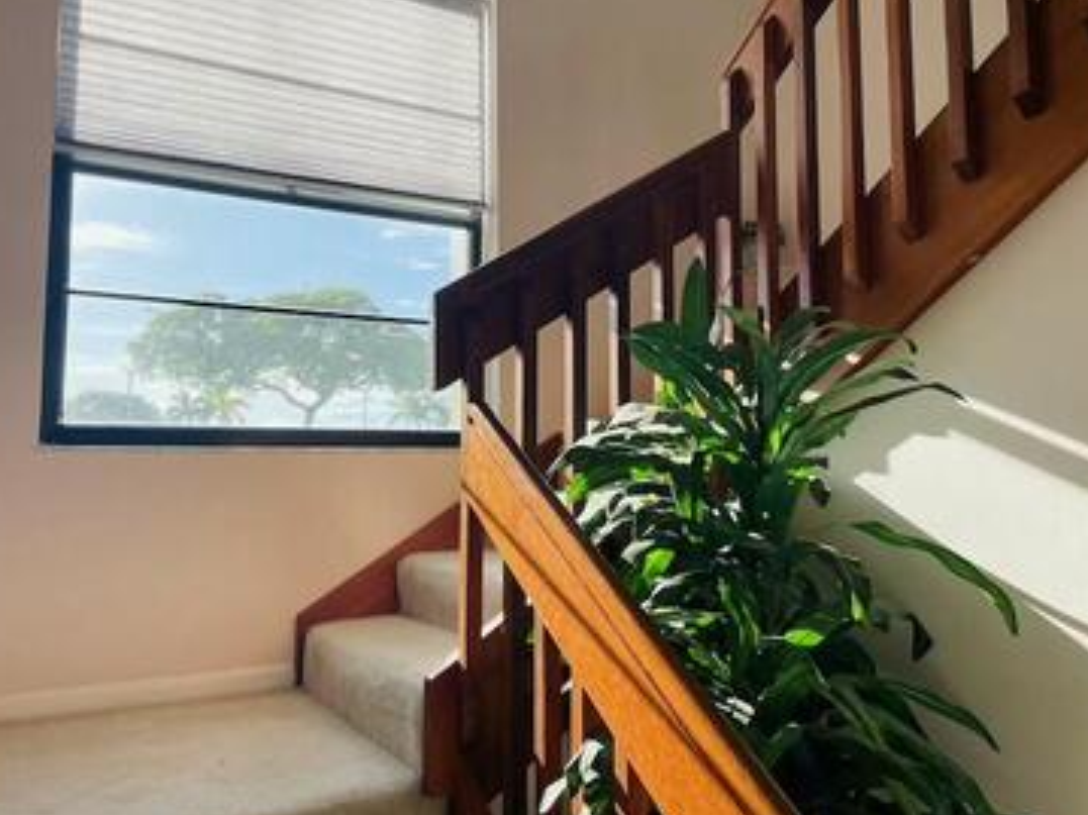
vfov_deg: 48.2
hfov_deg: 61.7
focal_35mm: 29
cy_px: 385
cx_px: 564
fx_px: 911
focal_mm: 4.2
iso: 32
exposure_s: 1/578
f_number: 1.6
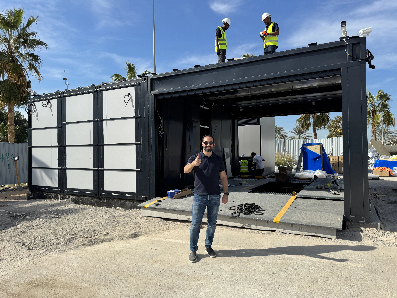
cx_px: 198
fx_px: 275
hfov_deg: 71.6
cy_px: 149
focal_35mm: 24
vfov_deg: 56.8
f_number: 1.78
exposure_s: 1/5814
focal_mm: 6.76
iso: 80
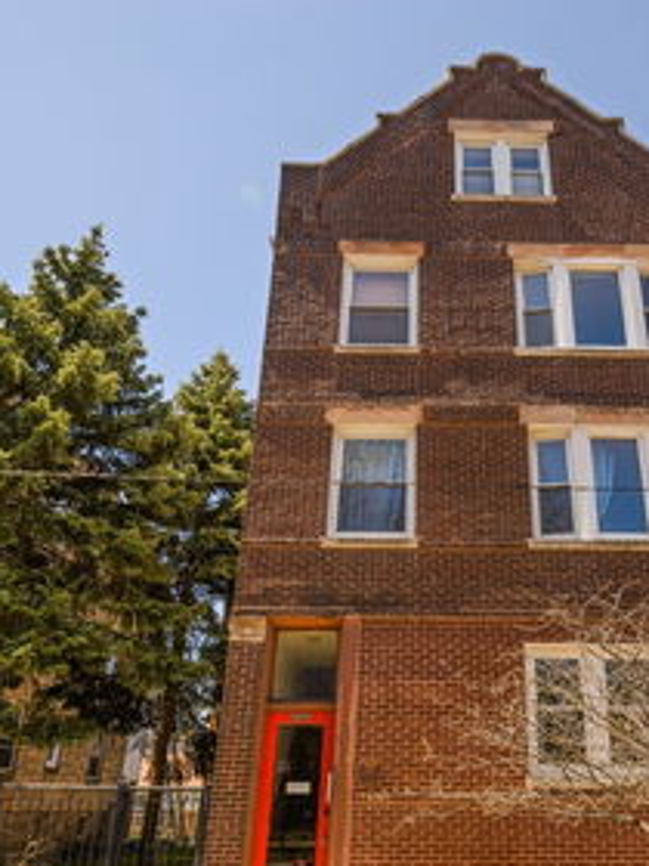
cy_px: 489
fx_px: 700
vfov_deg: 63.2
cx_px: 413
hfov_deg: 49.2
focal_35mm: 28
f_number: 8
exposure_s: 1/250
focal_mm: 17
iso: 200
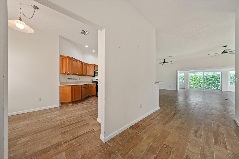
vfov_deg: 90.0
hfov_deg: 112.6
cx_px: 120
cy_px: 80
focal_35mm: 12
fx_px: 80
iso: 125
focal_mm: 12
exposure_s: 1/10
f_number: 7.1
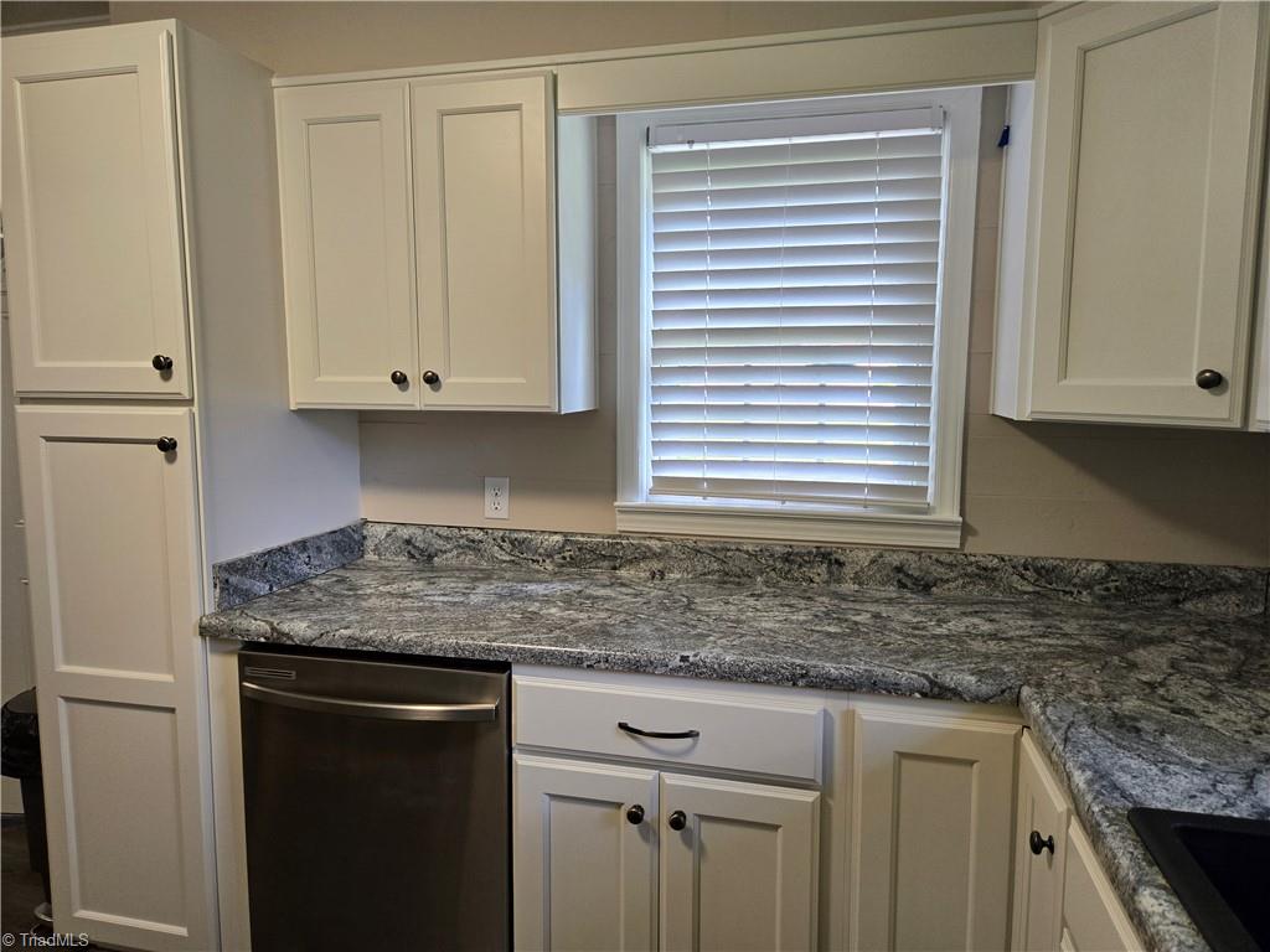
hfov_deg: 73.9
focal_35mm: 23
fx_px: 844
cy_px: 476
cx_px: 635
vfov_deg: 58.9
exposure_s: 1/120
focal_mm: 5.4
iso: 125
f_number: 1.8
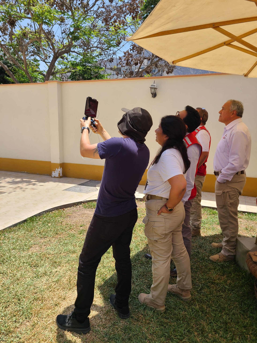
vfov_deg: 67.3
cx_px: 128
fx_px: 257
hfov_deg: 53.1
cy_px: 172
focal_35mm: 26
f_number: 1.8
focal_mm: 5.4
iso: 40
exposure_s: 1/1663
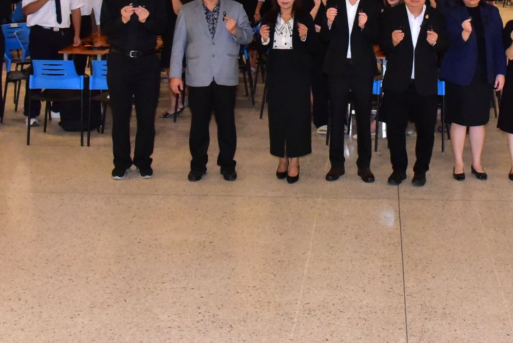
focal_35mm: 70
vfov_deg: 18.9
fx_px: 998
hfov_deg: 28.5
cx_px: 362
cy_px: -6
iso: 8000
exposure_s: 1/100
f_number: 6.3
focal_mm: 28
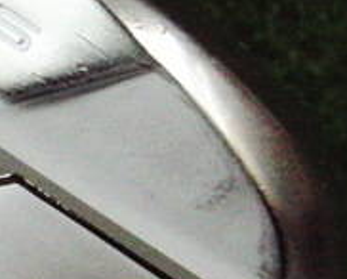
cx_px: -154
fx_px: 1306
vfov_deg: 12.1
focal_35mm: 127
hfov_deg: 14.3
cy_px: 73
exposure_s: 1/800
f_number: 3.6
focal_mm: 6.42
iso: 3200
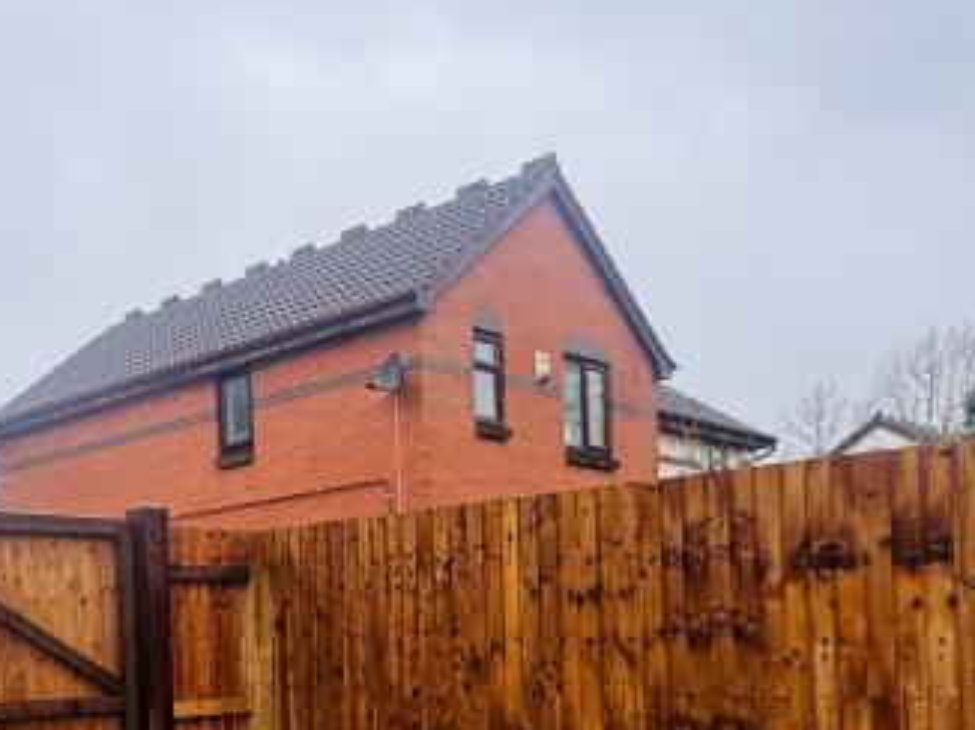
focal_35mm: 44
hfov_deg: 40.2
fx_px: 1238
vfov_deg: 31.0
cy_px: 685
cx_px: 126
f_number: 2.2
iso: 40
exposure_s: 1/99
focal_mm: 2.22
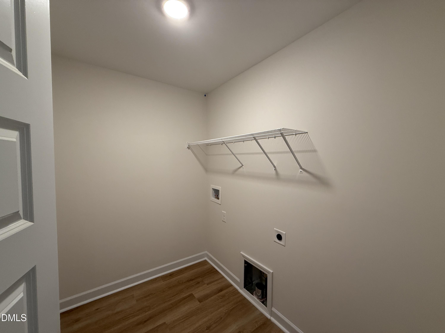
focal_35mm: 14
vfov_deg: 85.7
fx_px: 180
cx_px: 222
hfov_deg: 102.1
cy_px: 166
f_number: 2.2
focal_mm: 2.22
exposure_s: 1/120
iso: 250
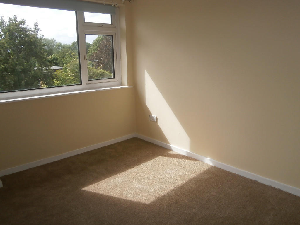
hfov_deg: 67.3
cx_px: 150
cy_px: 112
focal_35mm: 26
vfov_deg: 53.1
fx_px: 225
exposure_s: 1/500
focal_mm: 4.7
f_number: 2.8
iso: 80
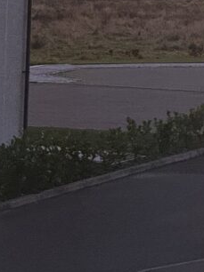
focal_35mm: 258
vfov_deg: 7.6
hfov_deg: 5.7
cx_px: 287
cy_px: -108
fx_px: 2030
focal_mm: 9
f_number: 2.8
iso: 200
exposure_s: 1/99
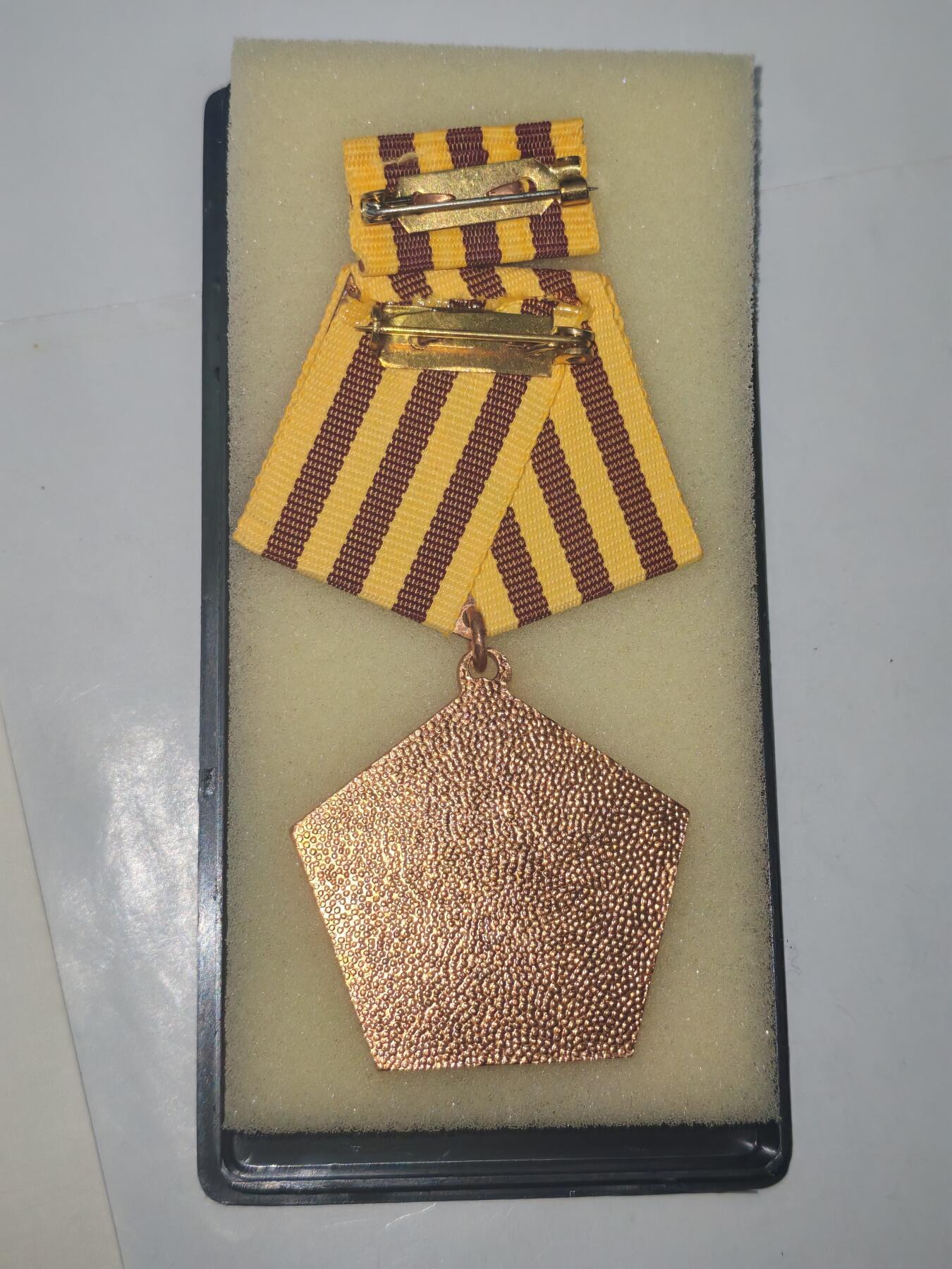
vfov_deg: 35.5
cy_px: 634
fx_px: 1980
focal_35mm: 54
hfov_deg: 27.0
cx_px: 476
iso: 160
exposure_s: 1/100
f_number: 1.95
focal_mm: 5.52
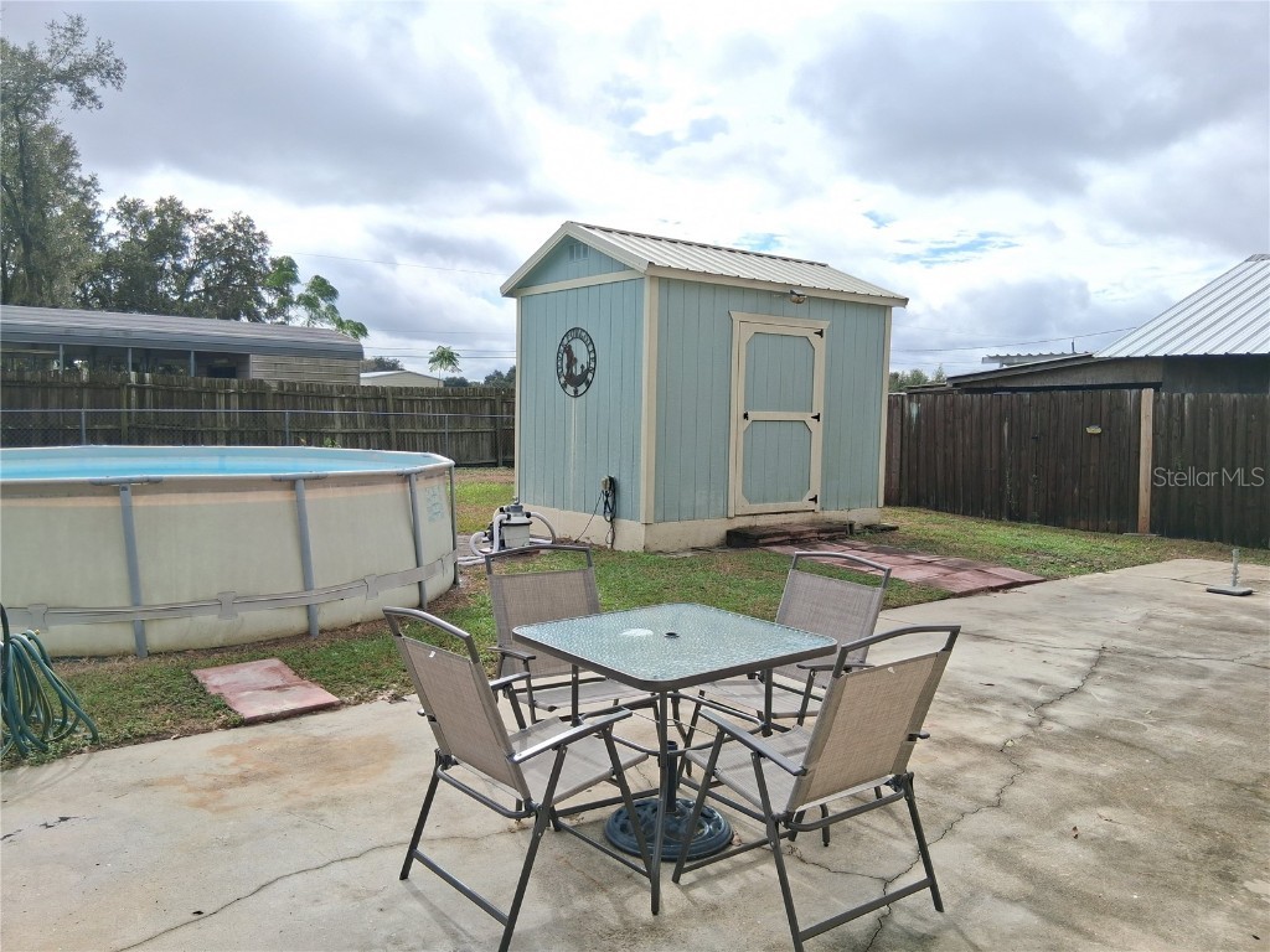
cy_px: 476
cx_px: 635
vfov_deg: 53.1
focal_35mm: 26
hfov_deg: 67.3
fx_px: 954
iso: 25
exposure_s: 1/676
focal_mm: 3.98
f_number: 1.8
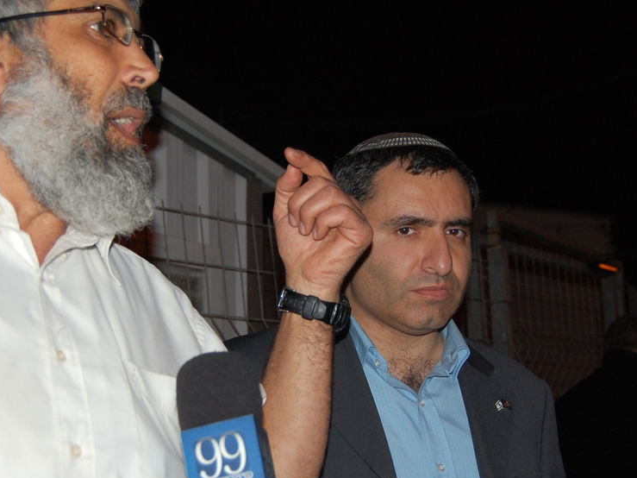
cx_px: 311
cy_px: 263
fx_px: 1306
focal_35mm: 71
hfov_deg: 27.4
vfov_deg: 20.7
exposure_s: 1/60
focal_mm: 26
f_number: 4.2
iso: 400
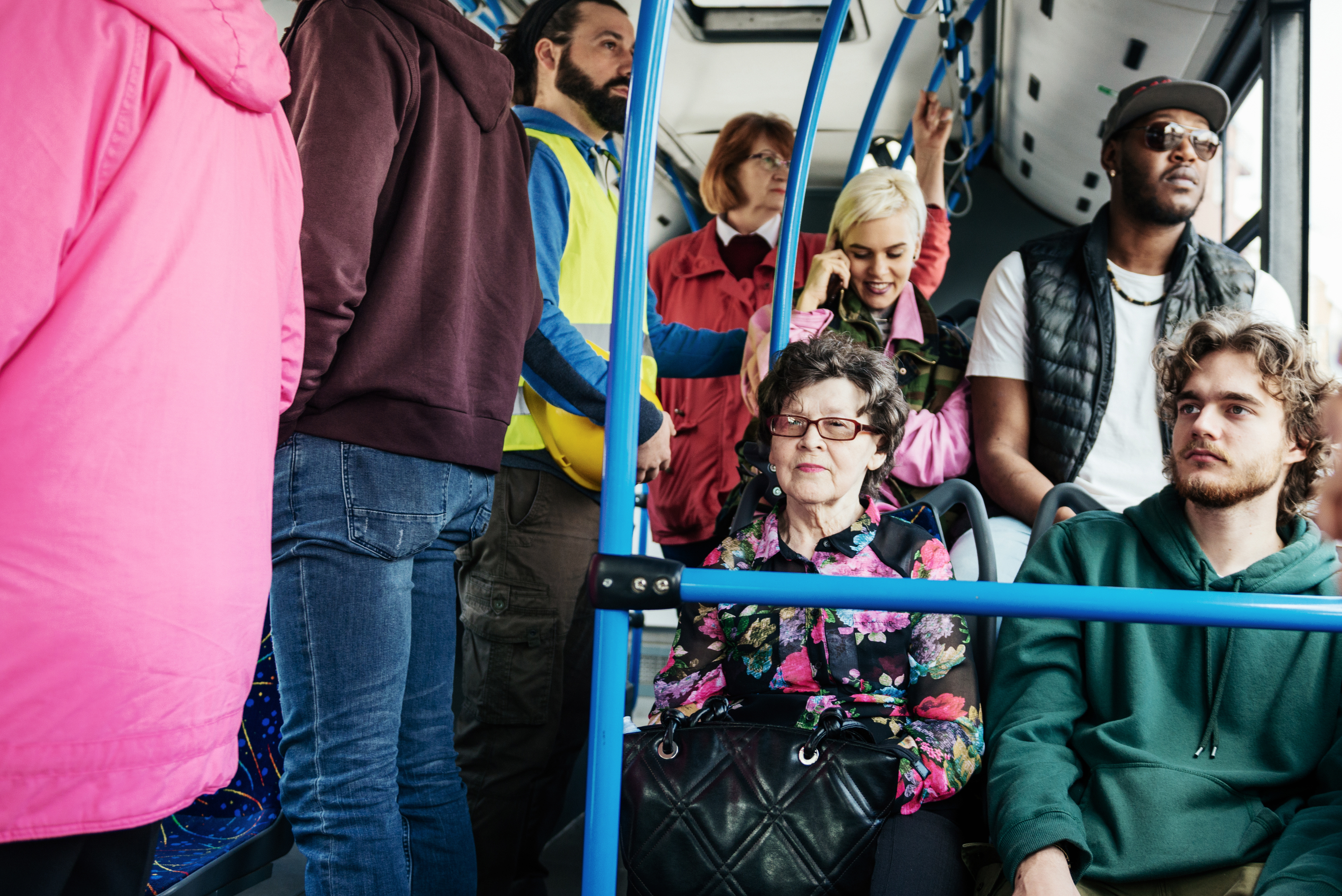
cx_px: 738
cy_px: 409
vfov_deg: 32.6
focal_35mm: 41
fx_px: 1529
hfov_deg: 47.3
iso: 320
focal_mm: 31
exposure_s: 1/160
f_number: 3.2
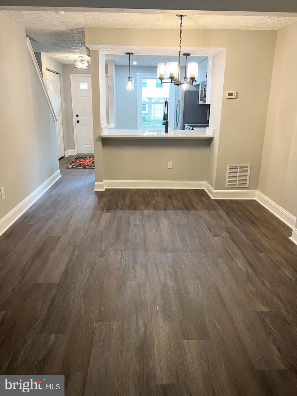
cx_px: 148
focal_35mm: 26
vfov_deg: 67.3
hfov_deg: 53.1
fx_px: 297
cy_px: 198
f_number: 1.5
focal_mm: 5.7
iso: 125
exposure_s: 1/60
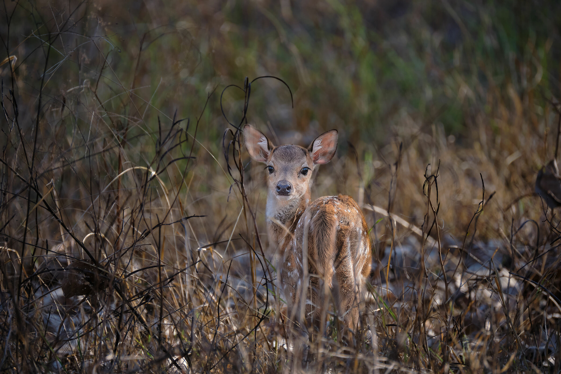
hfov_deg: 3.4
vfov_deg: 2.3
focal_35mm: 600
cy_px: 187
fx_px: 9349
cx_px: 280
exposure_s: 1/500
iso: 800
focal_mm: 400
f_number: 5.6
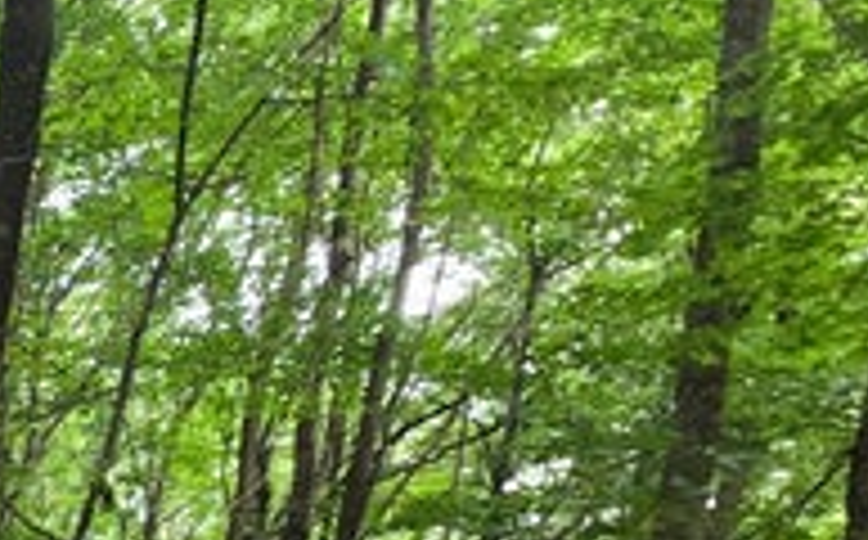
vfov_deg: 17.1
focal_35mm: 61
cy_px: 999
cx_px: -870
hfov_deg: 19.2
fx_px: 1441
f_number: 2.2
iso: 160
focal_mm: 2.2
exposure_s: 1/60
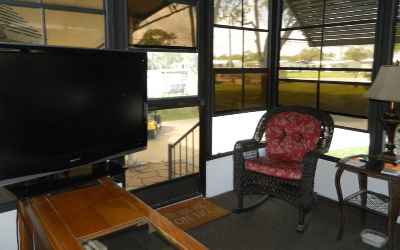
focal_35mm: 27
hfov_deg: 68.4
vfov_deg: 45.7
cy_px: 99
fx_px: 294
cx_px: 200
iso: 110
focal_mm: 4.5
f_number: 3.1
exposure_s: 1/60
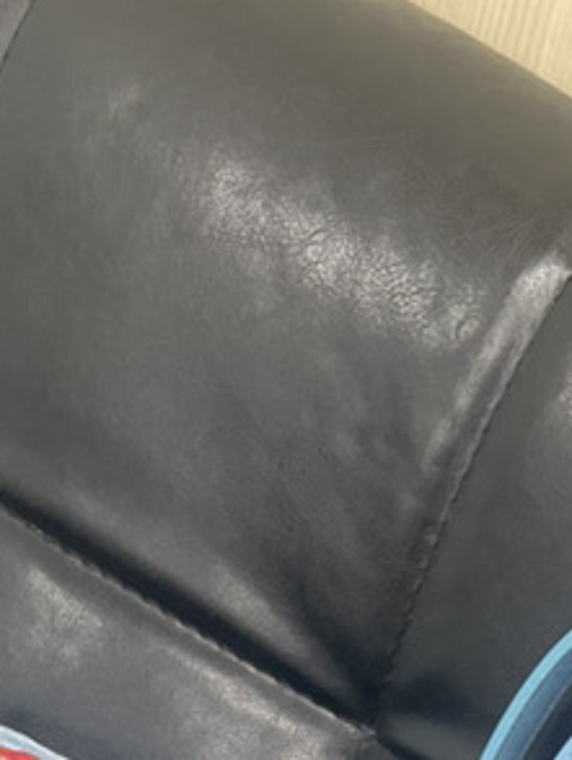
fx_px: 2332
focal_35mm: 106
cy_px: 1267
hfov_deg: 13.8
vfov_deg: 16.3
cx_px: 528
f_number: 1.6
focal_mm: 4.2
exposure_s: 1/100
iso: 125
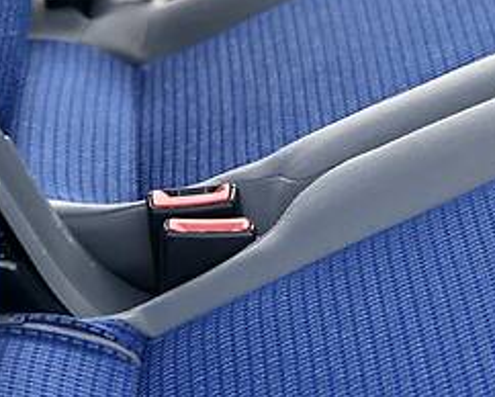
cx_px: 442
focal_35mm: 184
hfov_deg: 10.4
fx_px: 2698
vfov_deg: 8.4
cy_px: 37
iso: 25
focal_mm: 6.6
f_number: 2.8
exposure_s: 1/60
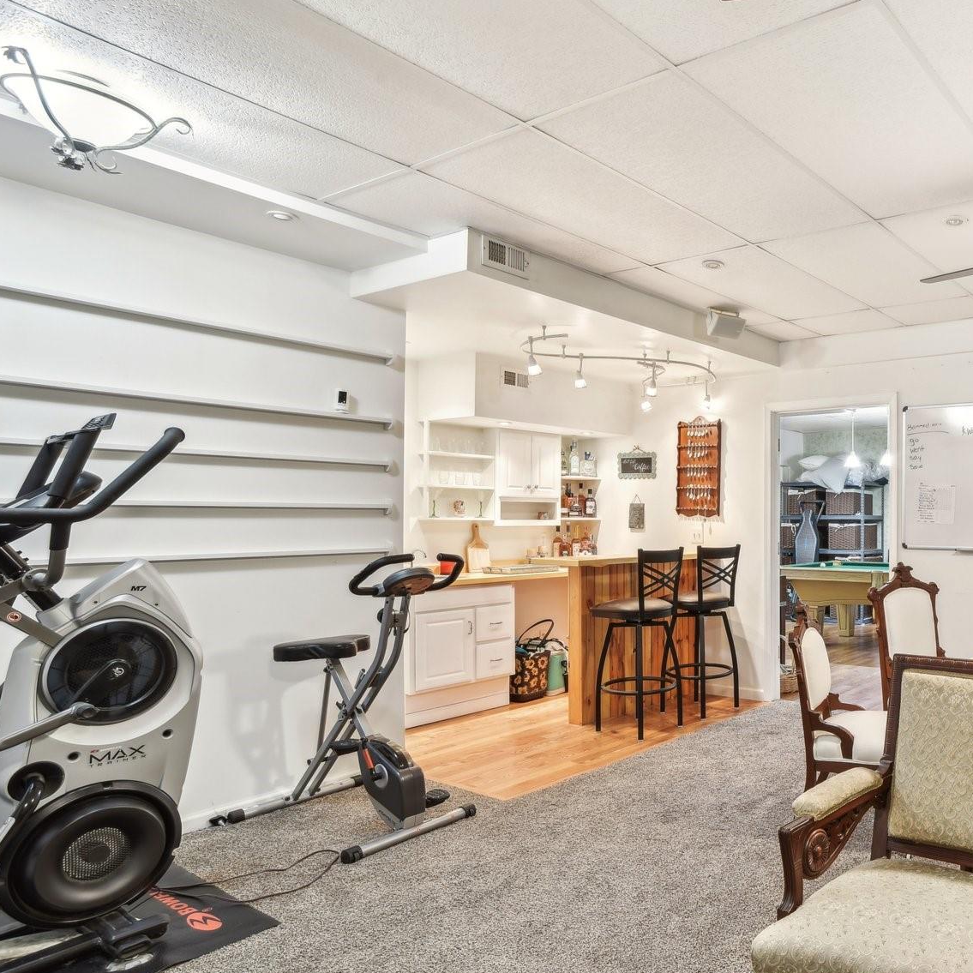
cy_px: 528
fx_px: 731
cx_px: 845
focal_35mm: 23
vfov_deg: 67.1
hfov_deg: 59.0
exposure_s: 1.3
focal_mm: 15
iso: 100
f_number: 11
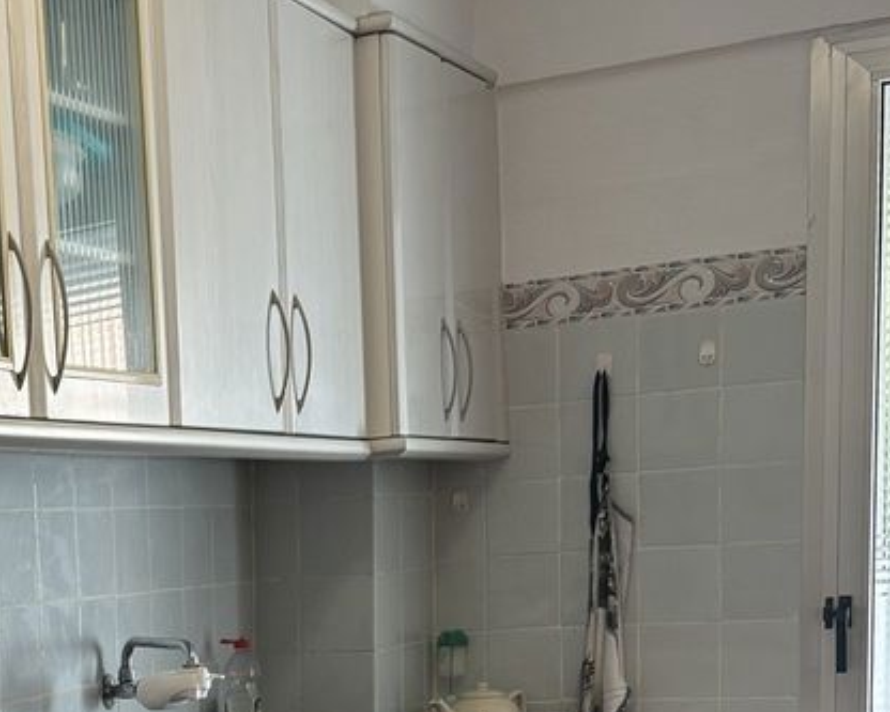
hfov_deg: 22.5
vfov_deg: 18.7
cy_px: 847
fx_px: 2055
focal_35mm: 78
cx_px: -175
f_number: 1.6
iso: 80
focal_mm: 5.96
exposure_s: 1/50
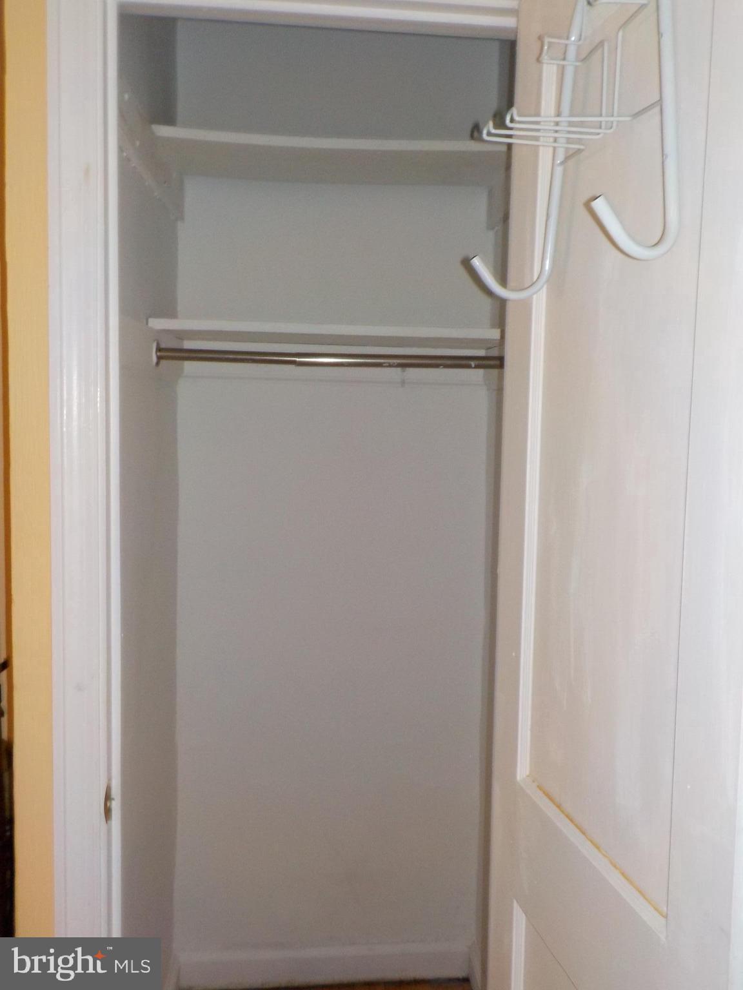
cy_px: 495
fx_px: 859
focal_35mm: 30
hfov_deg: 46.8
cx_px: 372
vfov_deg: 60.0
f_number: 3.3
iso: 200
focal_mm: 4.1
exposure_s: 1/30
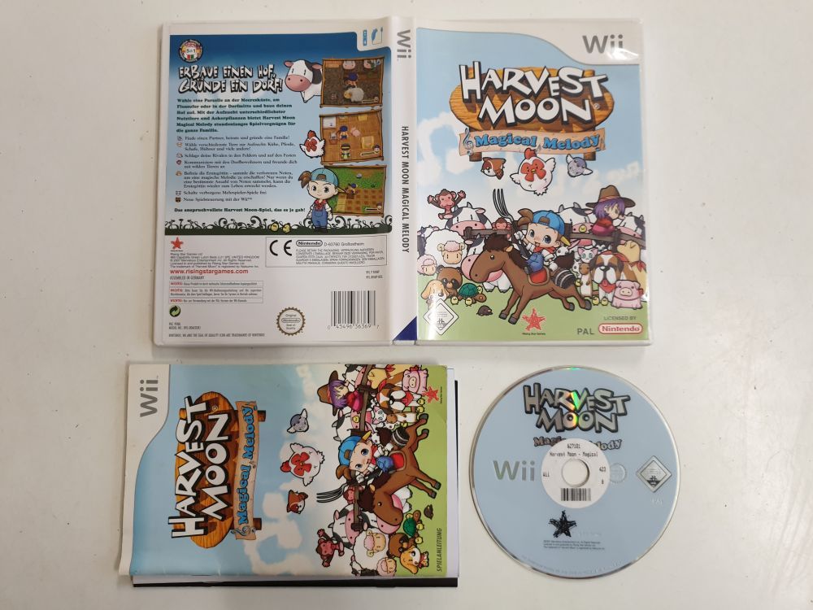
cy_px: 305
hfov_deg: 67.3
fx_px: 611
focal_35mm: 26
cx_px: 406
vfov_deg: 53.1
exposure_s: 1/50
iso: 160
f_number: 1.5
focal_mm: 4.3
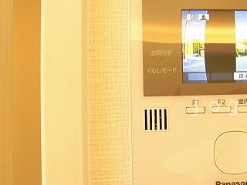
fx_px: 343
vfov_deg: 30.2
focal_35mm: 48
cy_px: 106
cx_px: 245
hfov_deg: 35.9
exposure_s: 1/60
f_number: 3.1
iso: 200
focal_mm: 4.3
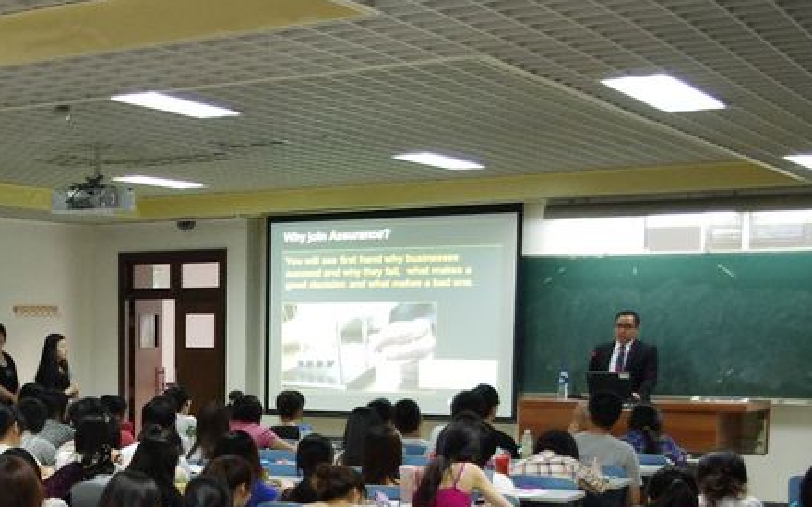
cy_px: 505
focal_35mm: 64
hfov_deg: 29.8
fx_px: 1416
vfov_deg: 19.7
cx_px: -7
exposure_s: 1/40
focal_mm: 18
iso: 1600
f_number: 3.5
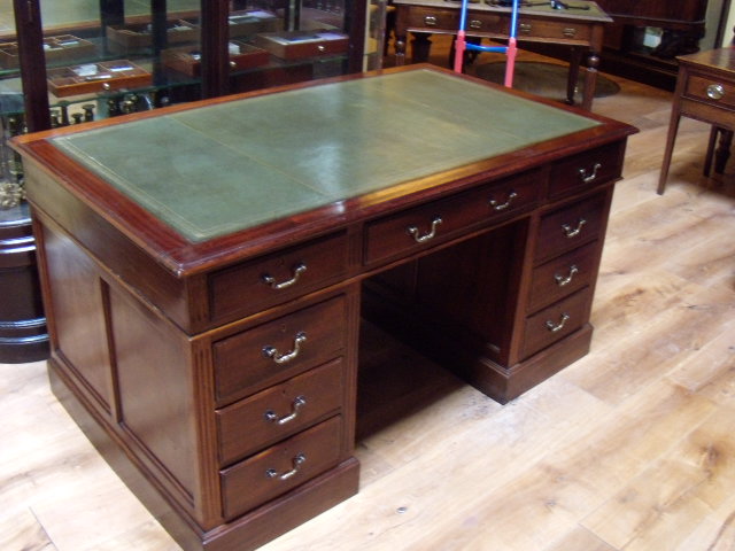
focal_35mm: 36
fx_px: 764
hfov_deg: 51.4
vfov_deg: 39.7
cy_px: 276
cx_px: 368
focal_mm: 6.4
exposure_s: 1/15
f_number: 3.6
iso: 400
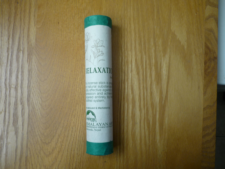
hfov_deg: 55.4
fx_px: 214
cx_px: 112
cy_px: 84
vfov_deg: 42.9
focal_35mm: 33
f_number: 2.8
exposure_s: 1/30
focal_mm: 5.5
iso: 125
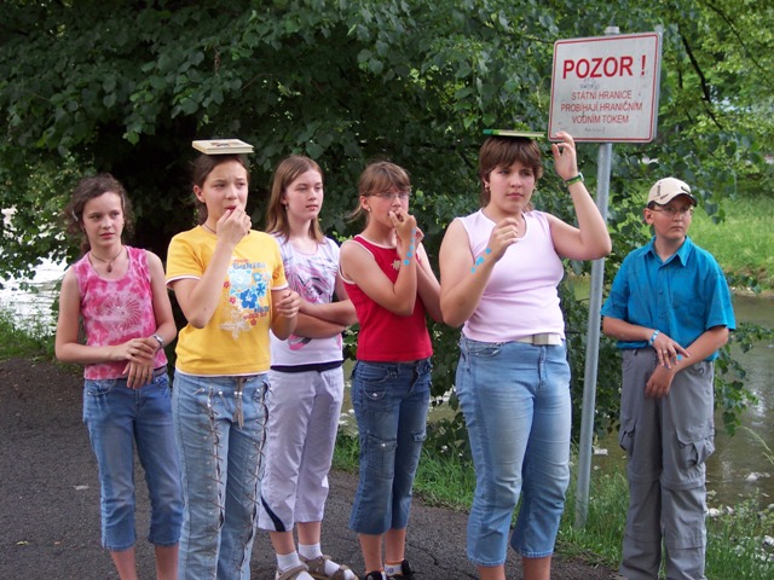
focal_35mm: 51
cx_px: 387
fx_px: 1140
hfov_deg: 37.5
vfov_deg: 28.6
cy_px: 290
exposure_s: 1/180
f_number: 3.4
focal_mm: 10.7
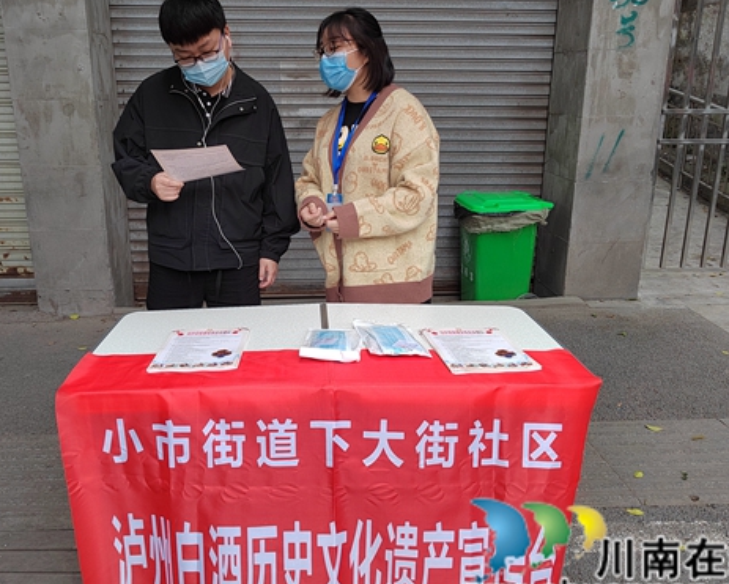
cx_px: 310
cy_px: 275
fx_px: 669
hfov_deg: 56.9
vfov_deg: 47.1
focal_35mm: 31
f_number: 1.9
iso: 966
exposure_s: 1/100
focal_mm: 5.52
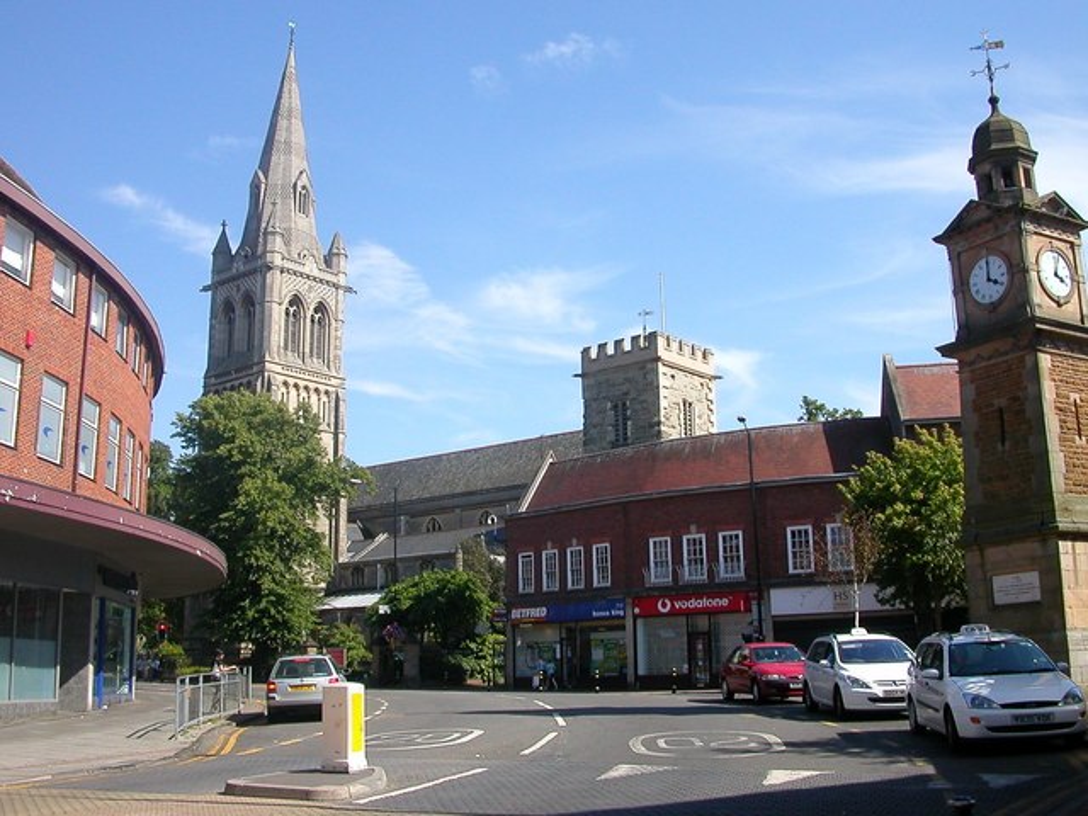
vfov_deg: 38.7
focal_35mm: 37
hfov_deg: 50.1
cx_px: 544
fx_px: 1163
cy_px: 408
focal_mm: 5.6
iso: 100
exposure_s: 1/390
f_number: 4.5
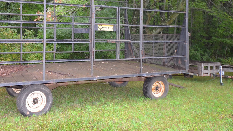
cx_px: 80
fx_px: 235
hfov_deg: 51.9
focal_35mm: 38
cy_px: 34
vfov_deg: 30.7
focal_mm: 18
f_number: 4.2
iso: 1100
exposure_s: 1/60
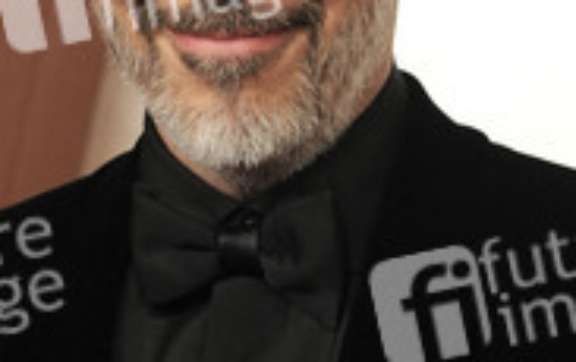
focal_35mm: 378
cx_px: 247
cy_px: 135
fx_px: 5943
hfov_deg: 5.5
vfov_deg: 3.5
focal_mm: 170
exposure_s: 1/160
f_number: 7.1
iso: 2000
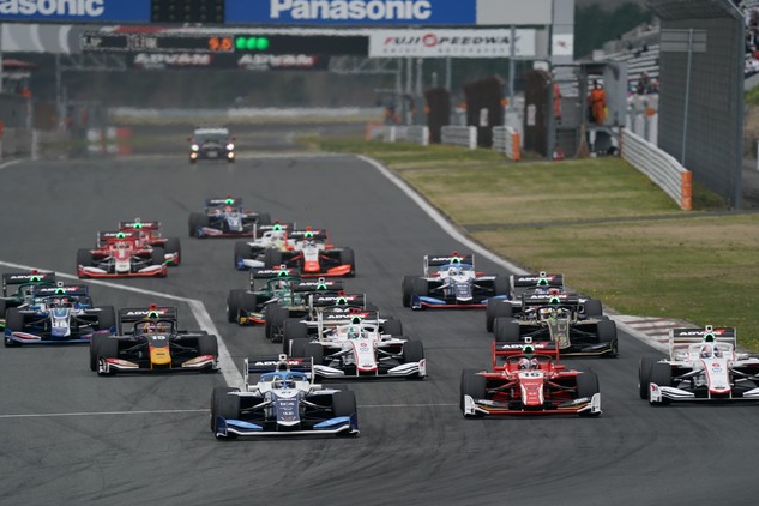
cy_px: 267
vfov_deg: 2.0
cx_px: 390
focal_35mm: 683
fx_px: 14399
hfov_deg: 3.0
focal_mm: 600
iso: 320
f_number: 6.3
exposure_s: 1/800
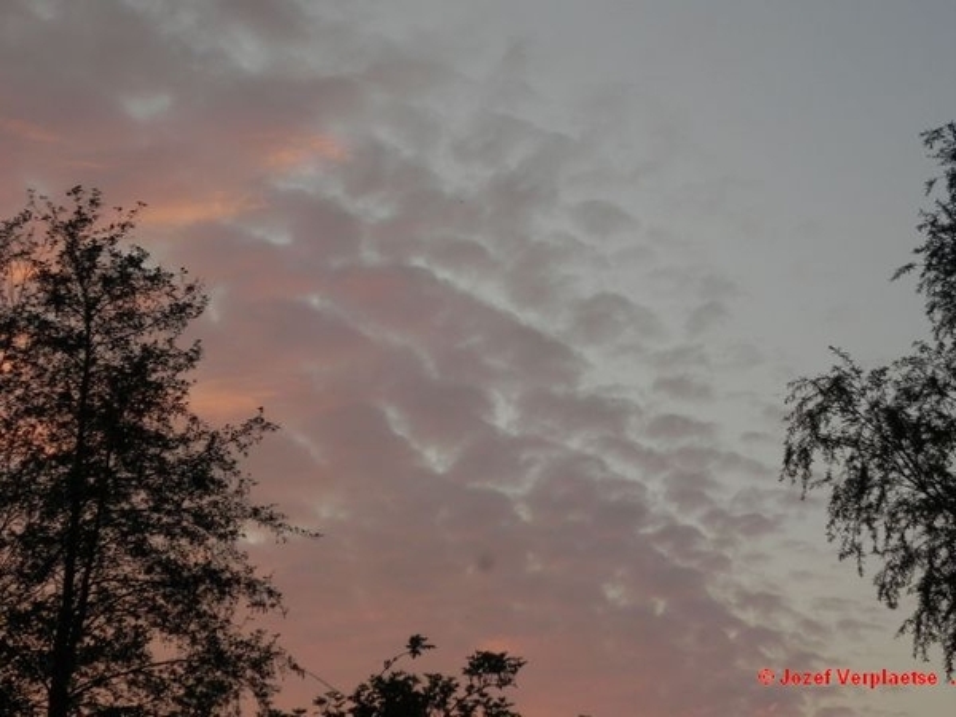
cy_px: 358
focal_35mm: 85
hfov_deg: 23.0
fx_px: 2347
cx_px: 478
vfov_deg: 17.4
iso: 188
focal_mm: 15.1
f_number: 4
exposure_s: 1/250
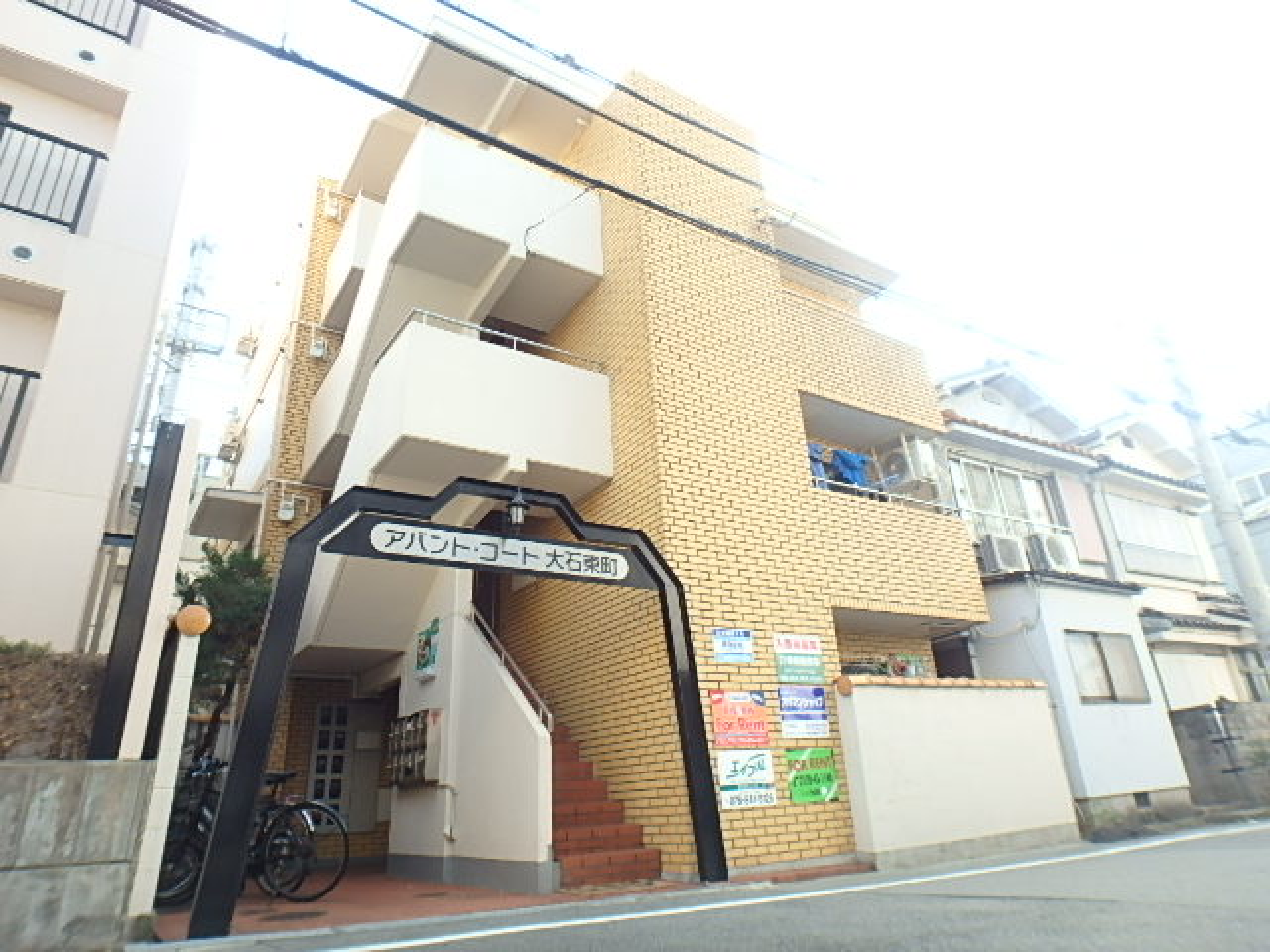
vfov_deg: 63.4
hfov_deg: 79.0
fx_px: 770
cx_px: 635
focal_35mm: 21
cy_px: 476
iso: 125
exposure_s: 1/100
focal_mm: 3.7
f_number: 3.5
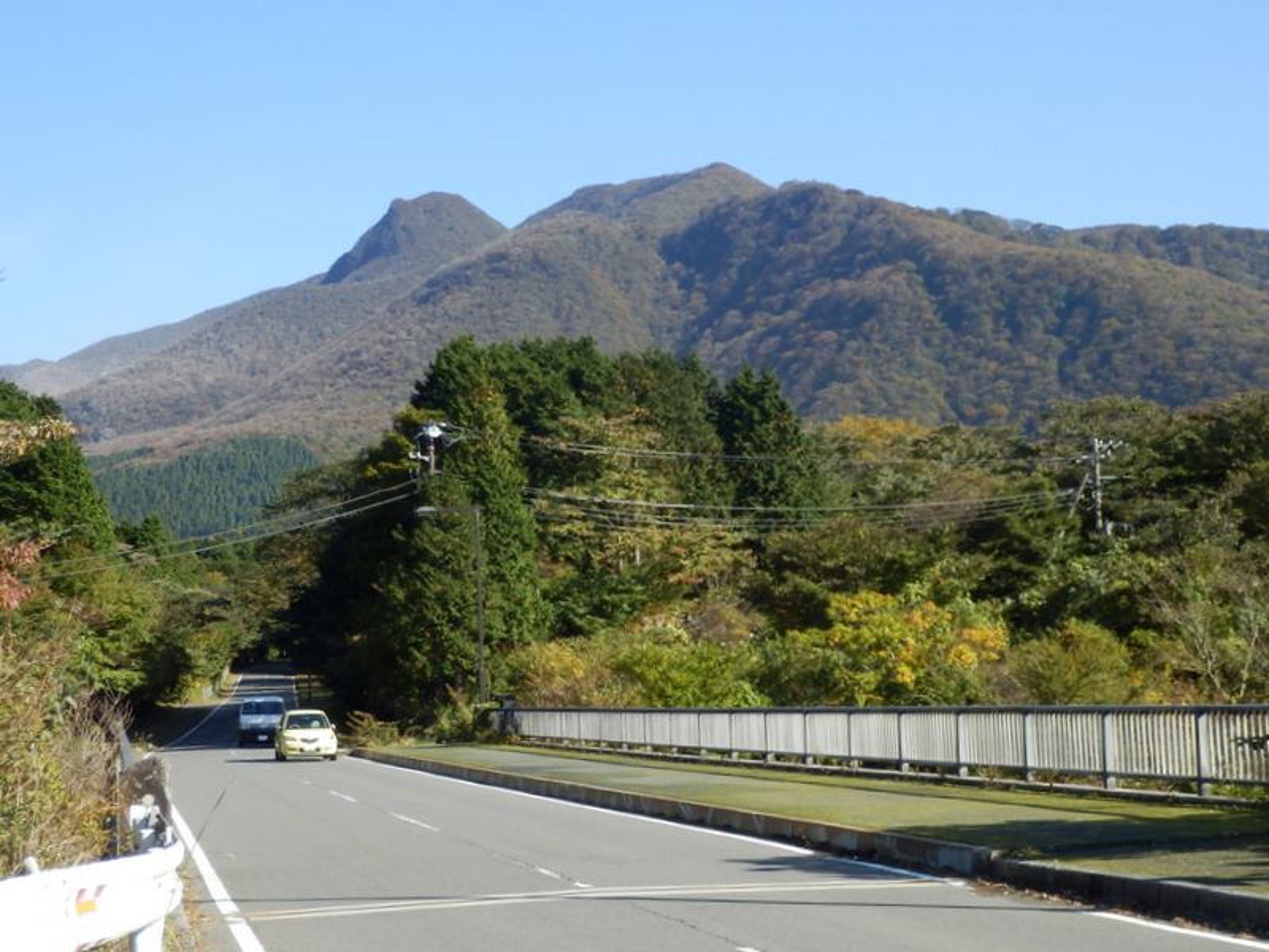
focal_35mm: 69
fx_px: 2529
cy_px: 476
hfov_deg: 28.2
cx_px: 634
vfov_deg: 21.3
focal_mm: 12.3
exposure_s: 1/250
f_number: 4.8
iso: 80
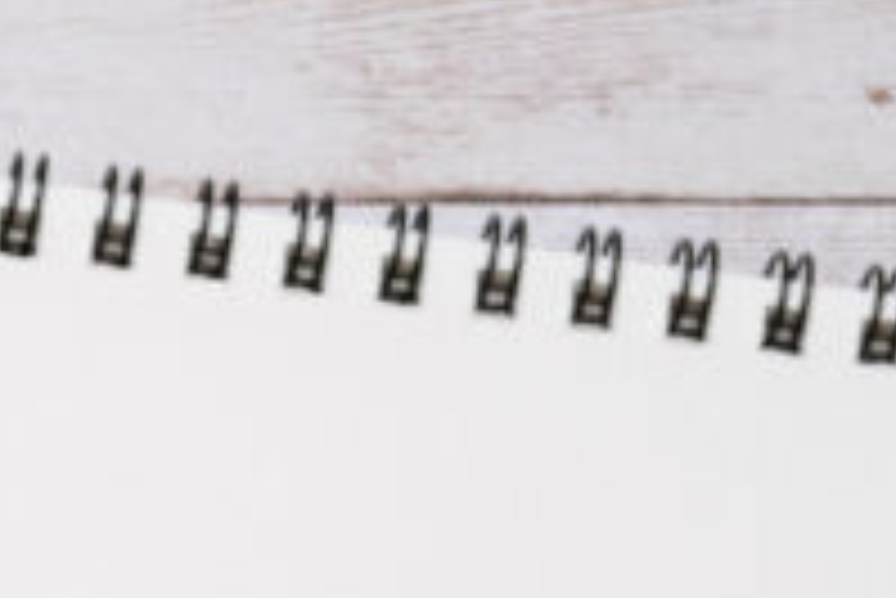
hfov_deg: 7.8
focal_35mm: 257
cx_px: -612
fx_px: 6401
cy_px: 1266
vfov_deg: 5.2
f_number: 8
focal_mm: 50
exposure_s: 1/3.33
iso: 100
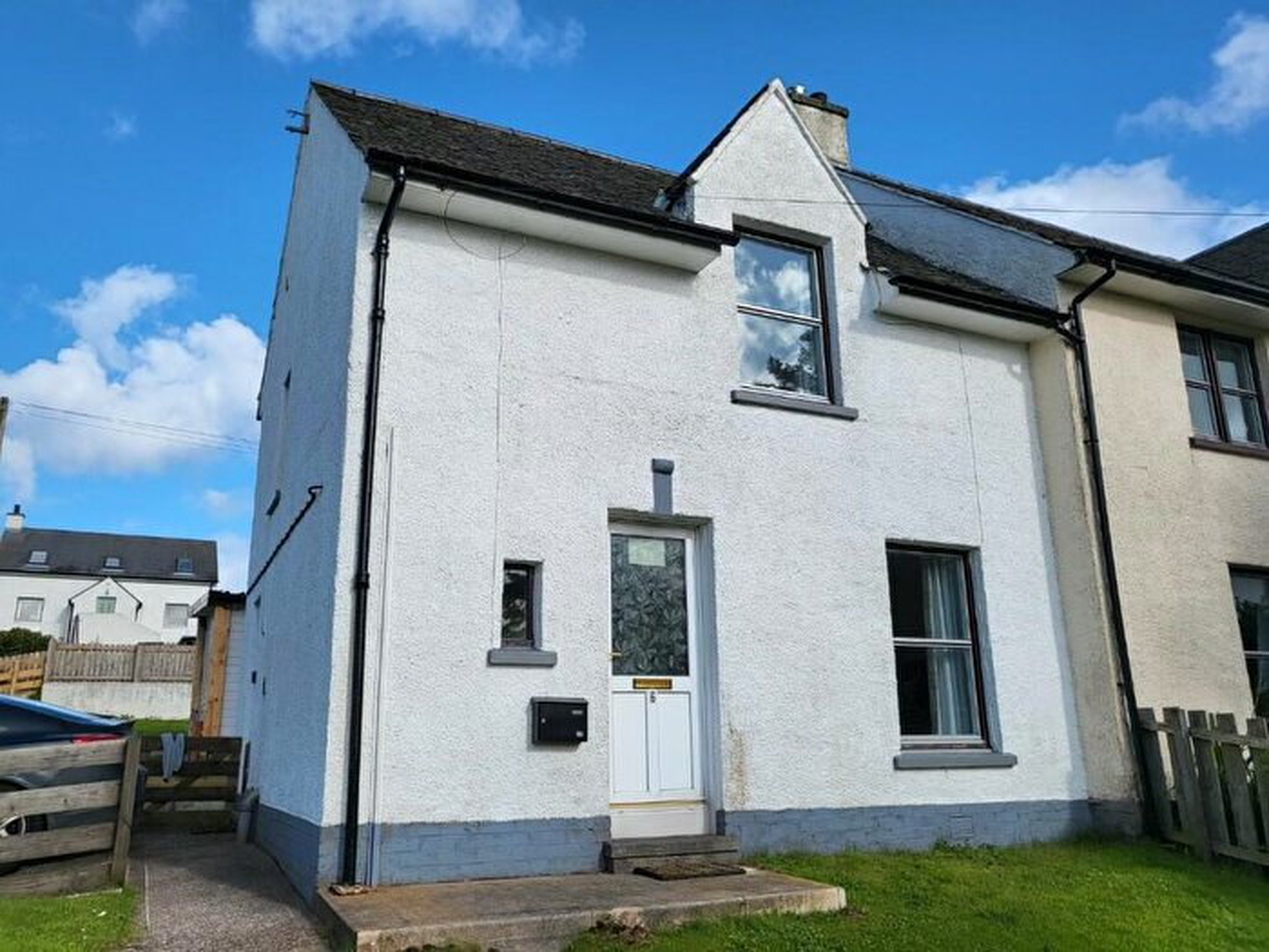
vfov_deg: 53.1
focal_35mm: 26
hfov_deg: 67.3
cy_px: 476
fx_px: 953
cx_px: 634
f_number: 1.8
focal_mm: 4.25
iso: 50
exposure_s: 1/2843
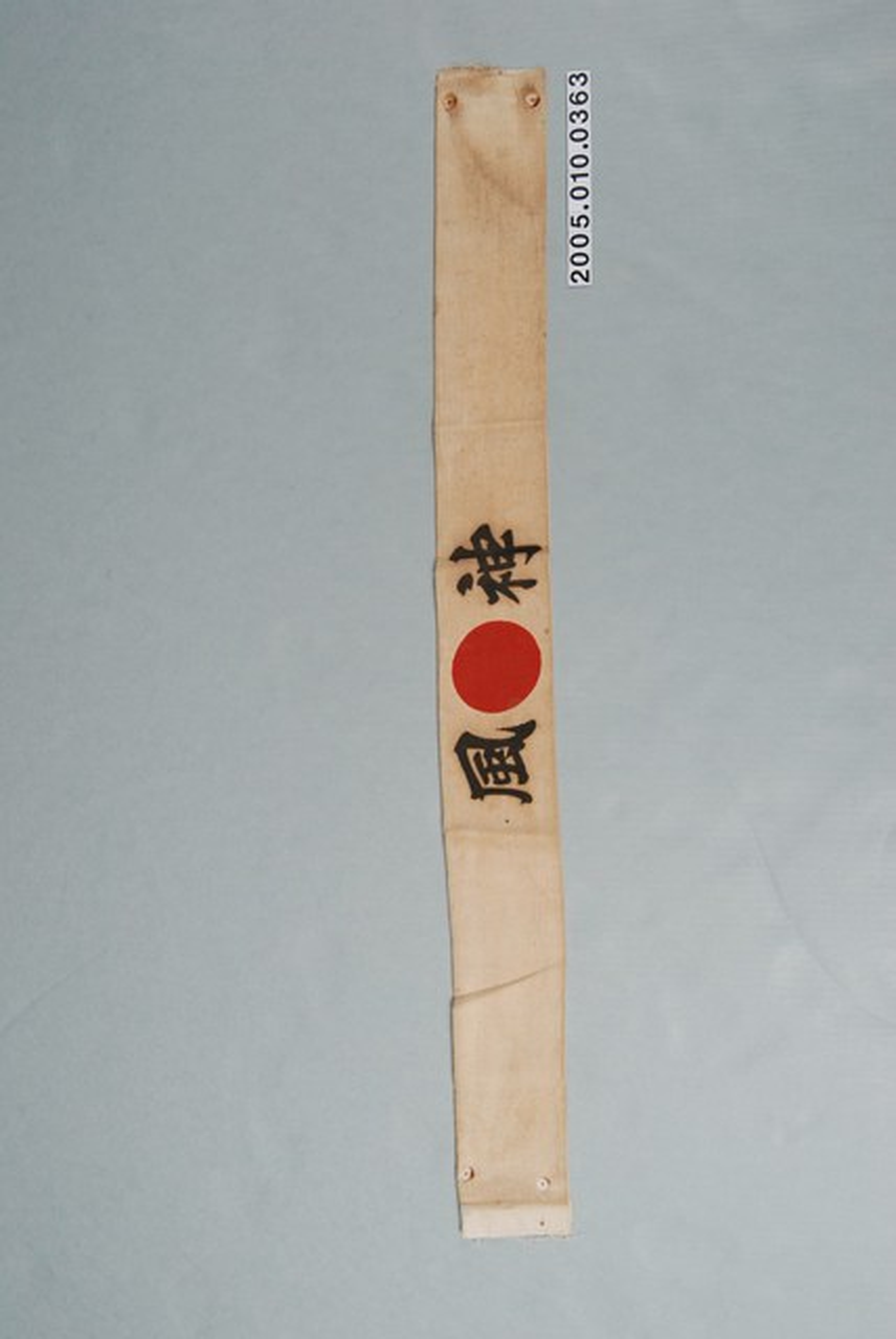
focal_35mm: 33
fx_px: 1229
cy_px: 670
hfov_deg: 40.0
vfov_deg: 57.2
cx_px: 448
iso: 100
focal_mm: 22
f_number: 8
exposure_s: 1/125
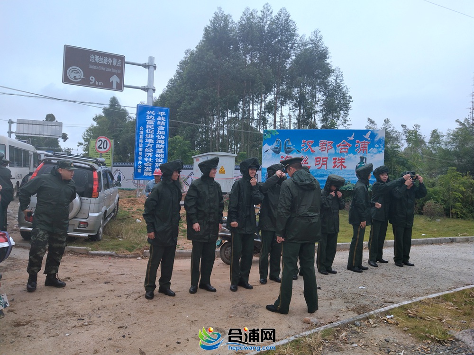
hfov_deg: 60.0
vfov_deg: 46.8
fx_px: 411
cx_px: 237
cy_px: 178
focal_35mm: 30
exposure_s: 1/762
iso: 90
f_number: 1.8
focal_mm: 3.95
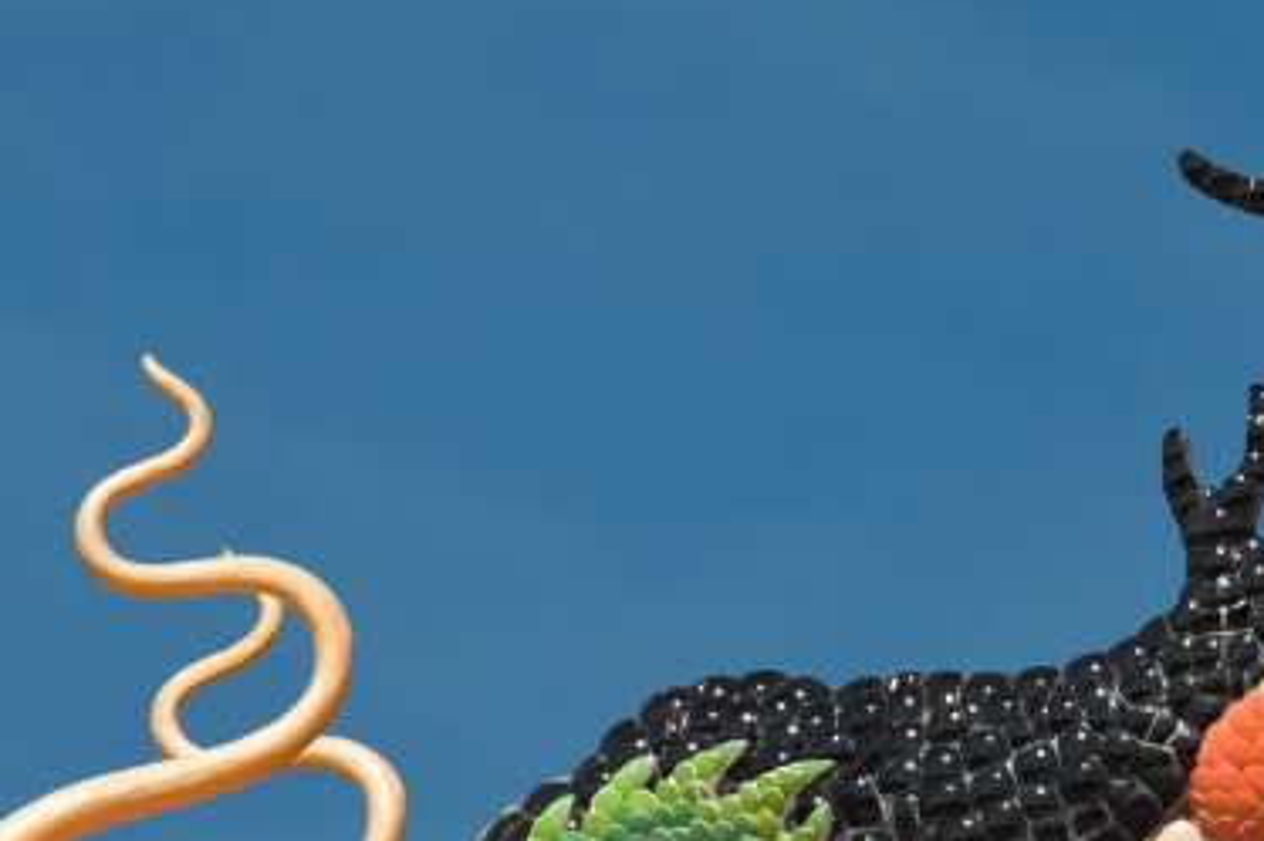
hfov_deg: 3.2
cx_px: 541
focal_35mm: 641
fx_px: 22495
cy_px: 1133
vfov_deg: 2.1
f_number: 11
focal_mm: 150
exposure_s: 1/160
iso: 200
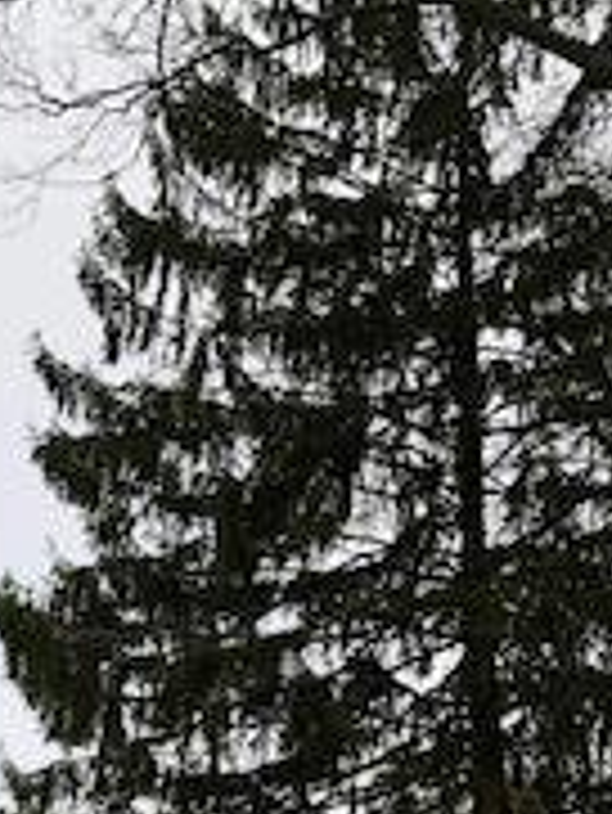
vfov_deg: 17.4
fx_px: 2331
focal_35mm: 99
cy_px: 1286
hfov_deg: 13.6
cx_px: -428
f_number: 1.8
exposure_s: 1/196
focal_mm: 3.99
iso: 20
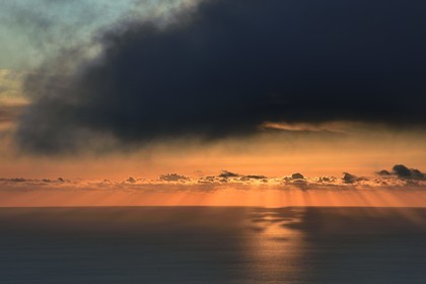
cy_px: 142
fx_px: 2071
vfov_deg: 7.8
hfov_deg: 11.7
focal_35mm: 175
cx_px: 213
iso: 200
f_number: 8
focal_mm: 175
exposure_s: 1/640
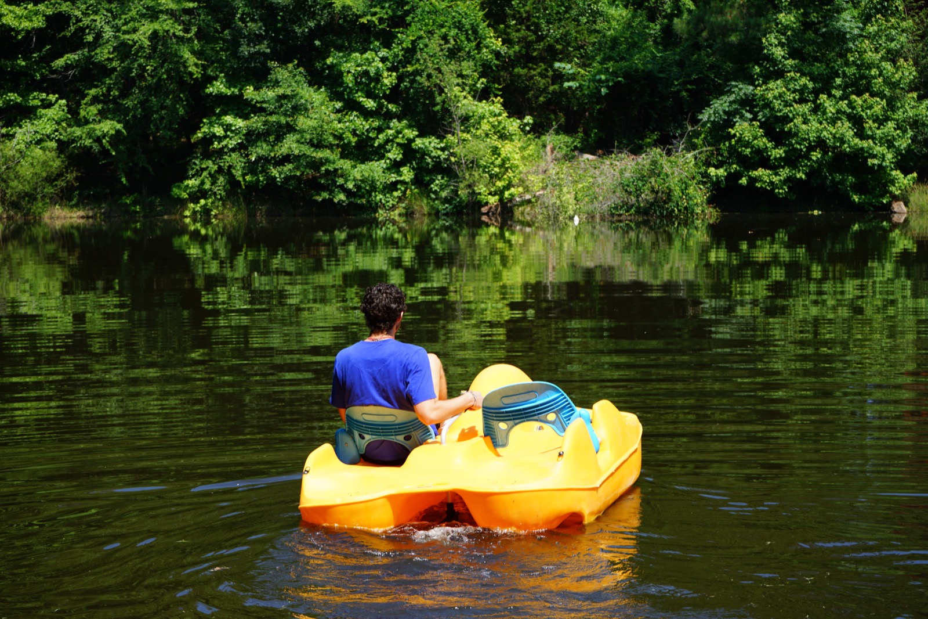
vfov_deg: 19.4
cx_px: 464
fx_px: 1804
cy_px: 310
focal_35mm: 70
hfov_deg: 28.8
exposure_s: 1/125
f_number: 9
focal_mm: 70
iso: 100
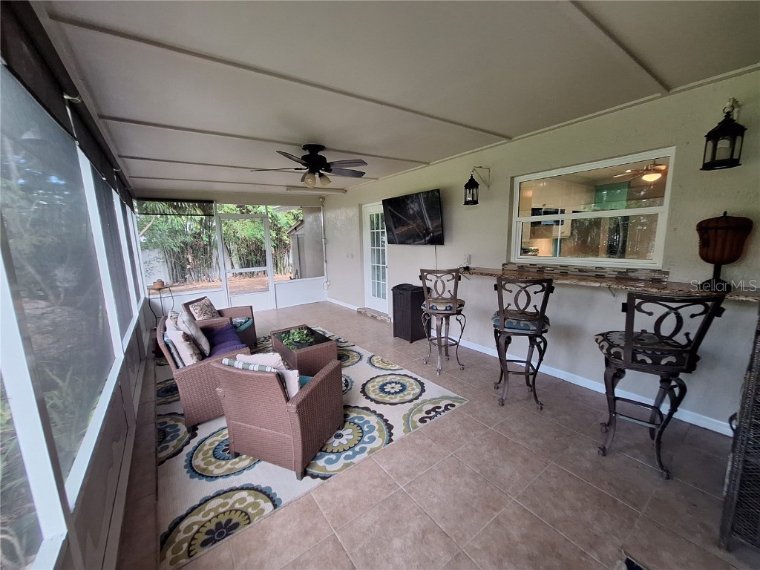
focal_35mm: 13
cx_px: 380
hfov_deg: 106.2
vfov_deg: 89.9
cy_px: 285
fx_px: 285
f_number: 2.2
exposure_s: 1/40
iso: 100
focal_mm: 1.74
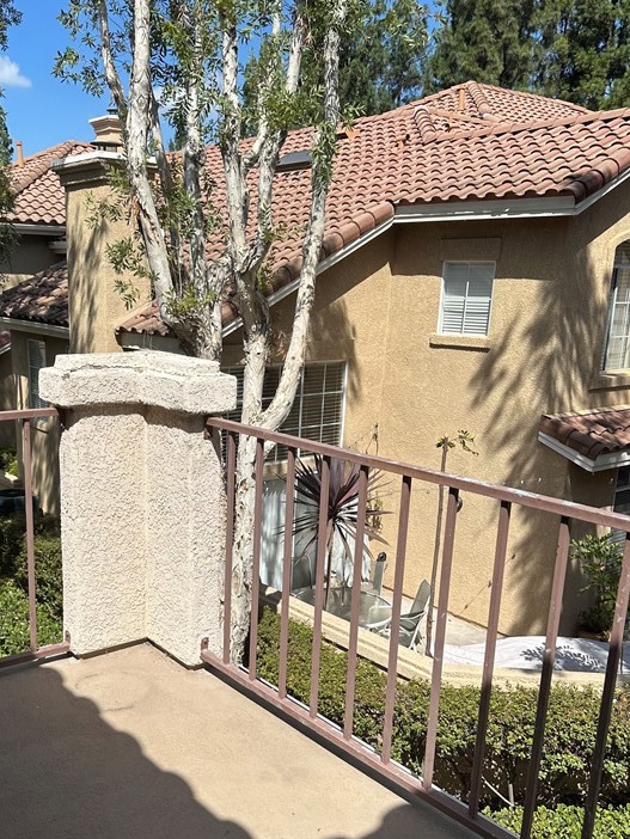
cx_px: 201
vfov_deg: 52.4
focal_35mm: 35
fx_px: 849
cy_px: 489
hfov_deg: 40.1
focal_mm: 6.86
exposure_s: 1/5525
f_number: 1.78
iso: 80
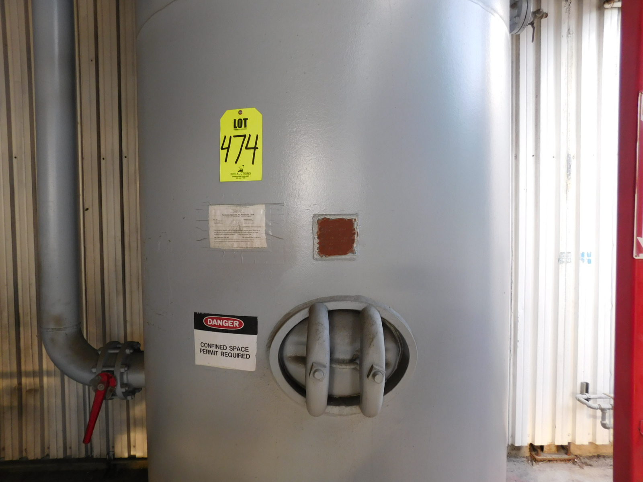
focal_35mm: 23
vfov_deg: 58.9
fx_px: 427
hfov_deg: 73.9
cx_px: 322
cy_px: 241
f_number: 3
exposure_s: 1/40
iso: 125
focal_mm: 4
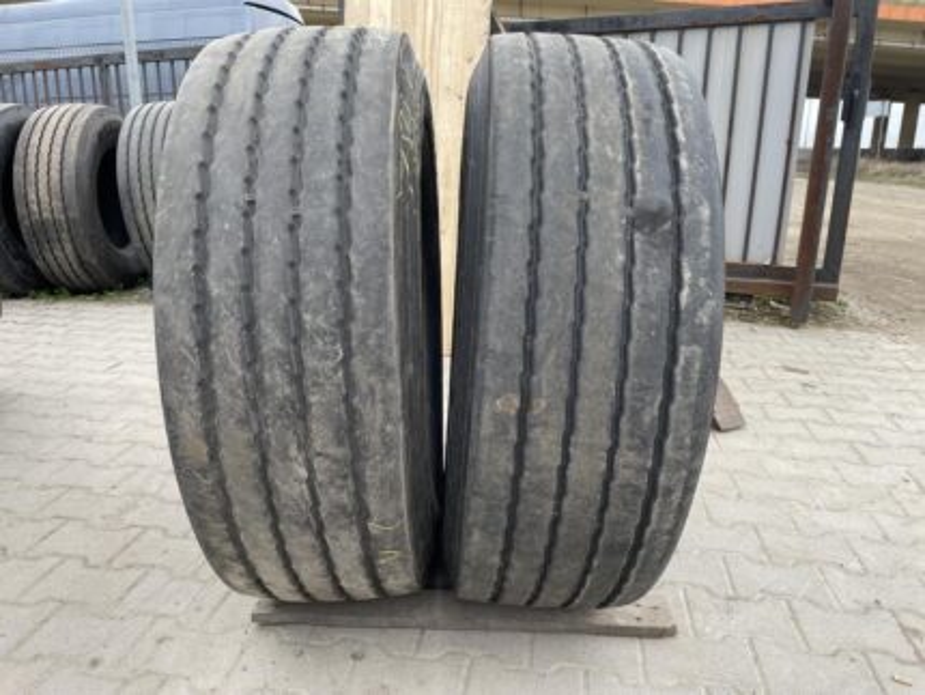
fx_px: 695
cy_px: 348
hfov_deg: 67.3
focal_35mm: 26
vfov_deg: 53.1
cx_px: 462
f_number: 1.6
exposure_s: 1/329
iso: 32
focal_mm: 4.2
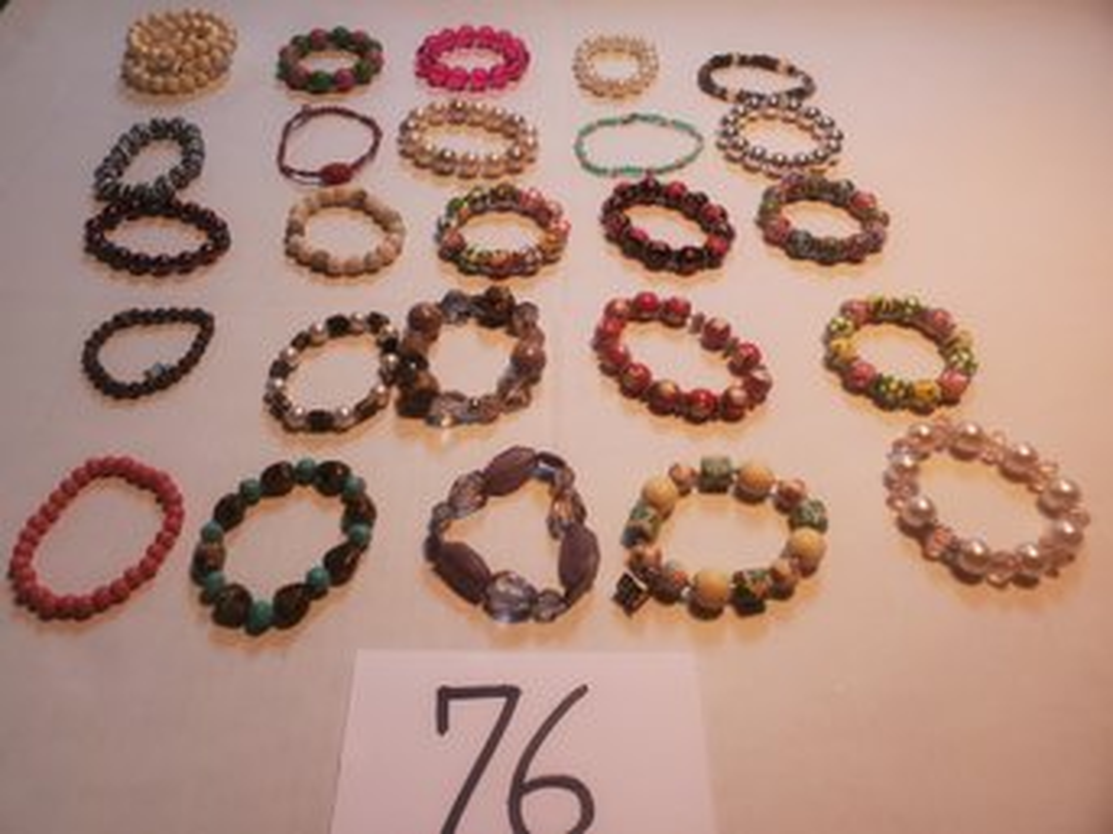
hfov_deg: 67.3
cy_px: 417
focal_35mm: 26
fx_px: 836
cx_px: 556
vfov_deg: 53.0
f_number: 2.4
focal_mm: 4.3
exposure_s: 1/40
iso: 200
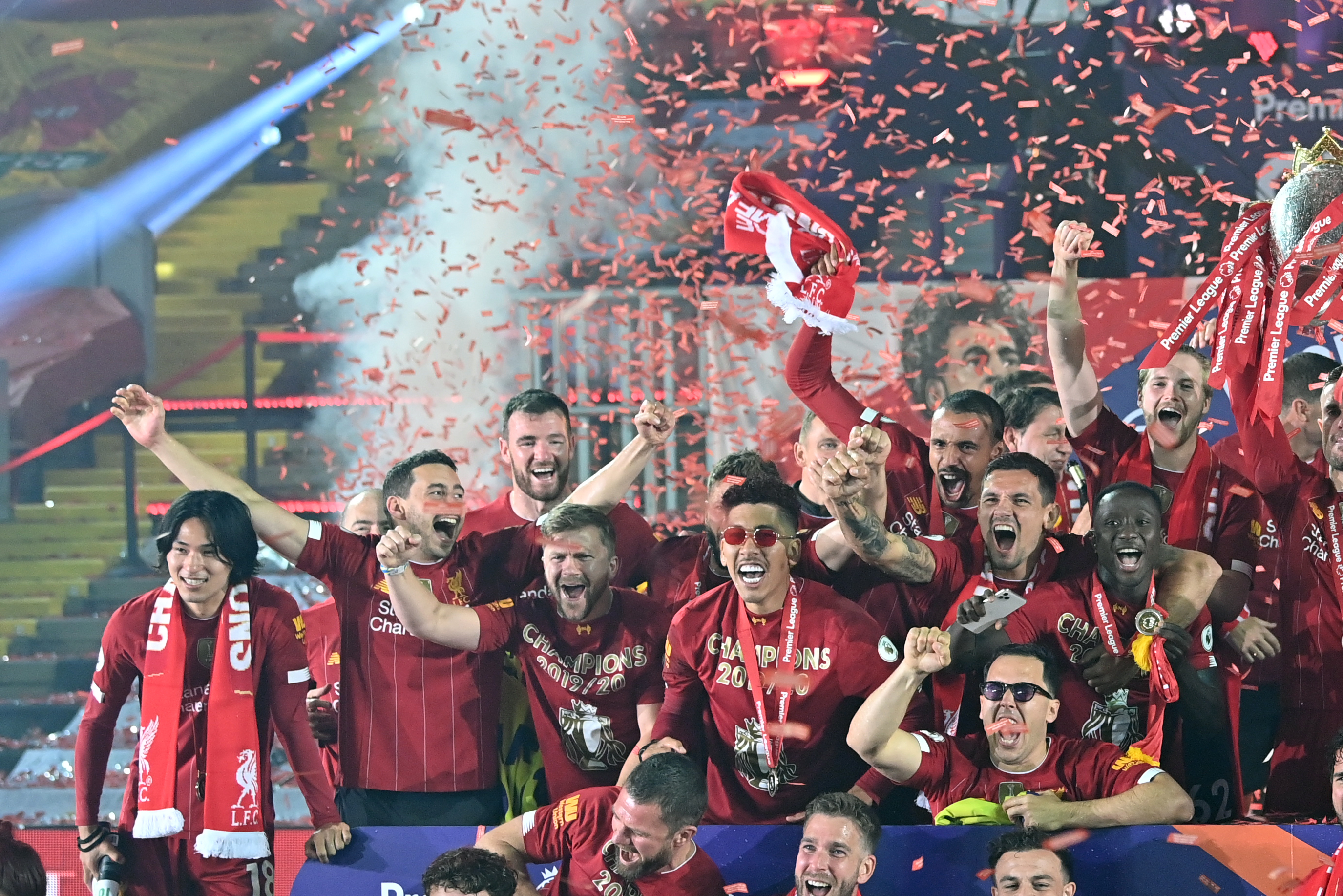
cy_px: 443
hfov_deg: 12.2
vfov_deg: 8.3
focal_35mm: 166
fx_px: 6193
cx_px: 1358
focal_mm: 82
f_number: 4
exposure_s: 1/1000
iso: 2500
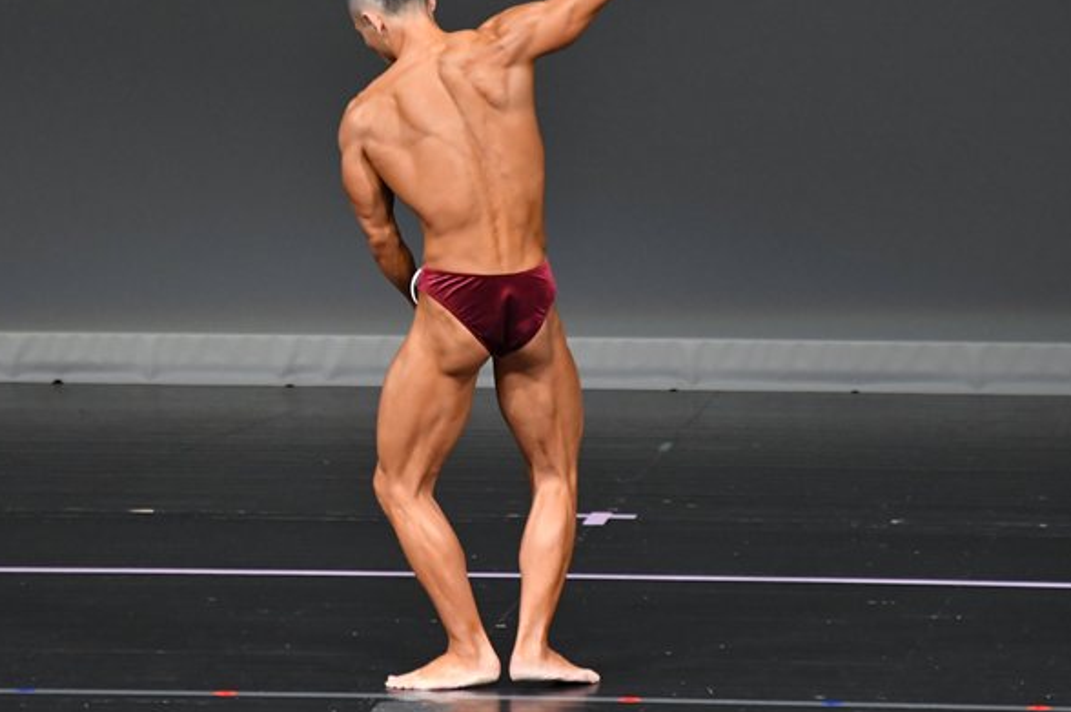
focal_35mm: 455
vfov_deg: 3.0
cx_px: 478
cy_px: 266
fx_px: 13525
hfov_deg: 4.5
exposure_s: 1/400
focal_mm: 230
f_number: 5.6
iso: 4000
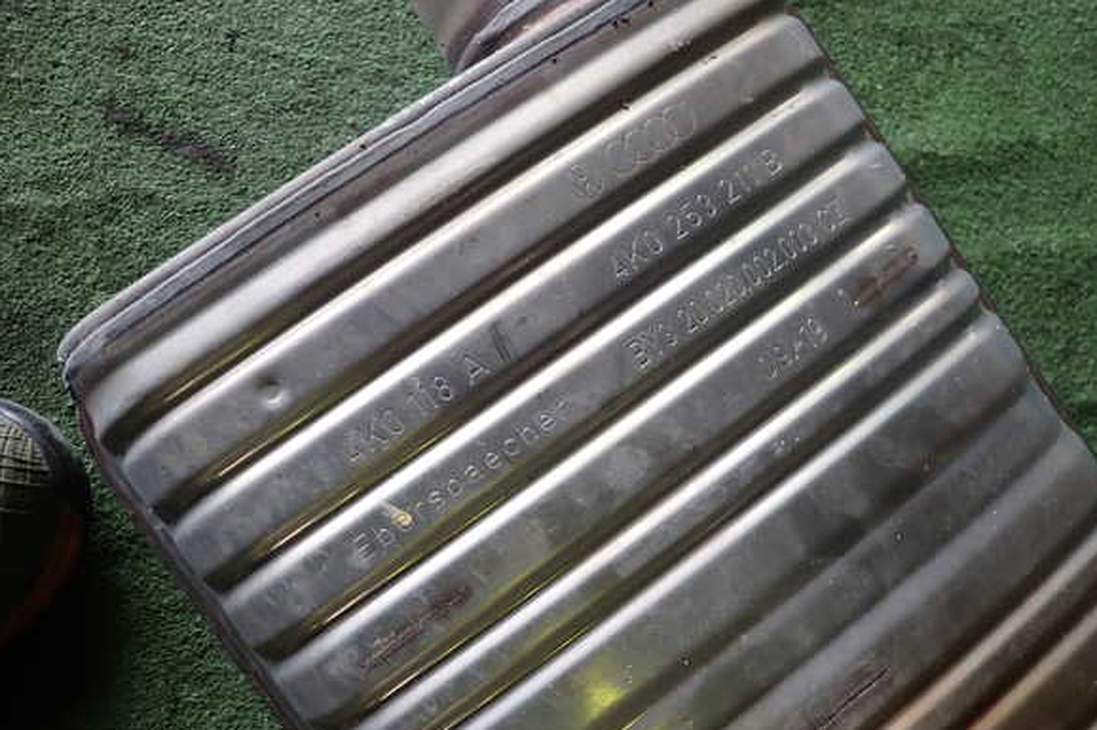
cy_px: 364
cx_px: 564
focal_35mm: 27
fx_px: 822
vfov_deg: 47.9
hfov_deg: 67.4
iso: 100
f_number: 2
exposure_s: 1/80
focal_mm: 4.5
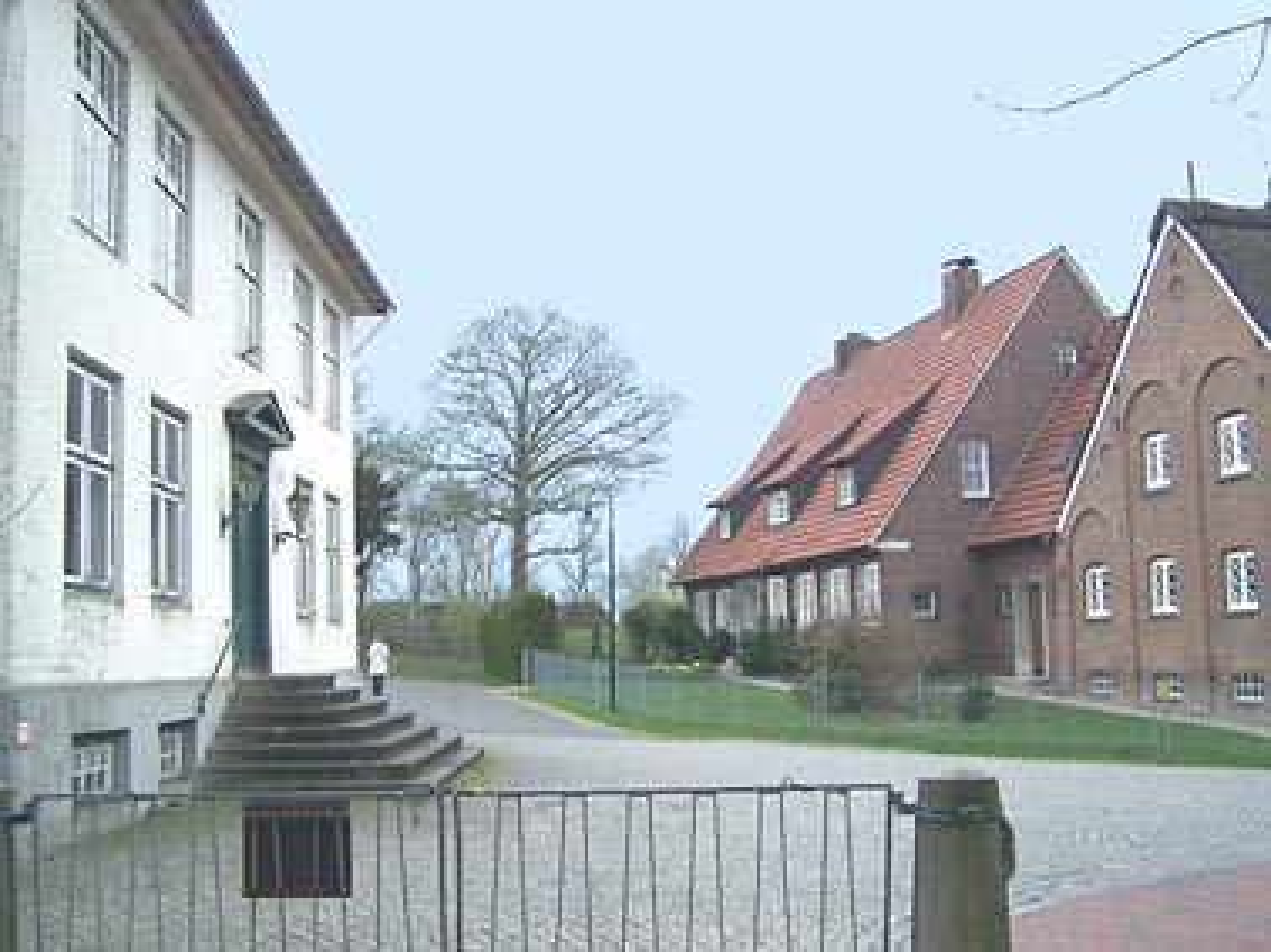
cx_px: 636
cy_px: 476
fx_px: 1394
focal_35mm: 38
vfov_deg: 37.7
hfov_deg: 49.0
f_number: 2.8
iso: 64
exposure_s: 1/400
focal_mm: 6.3
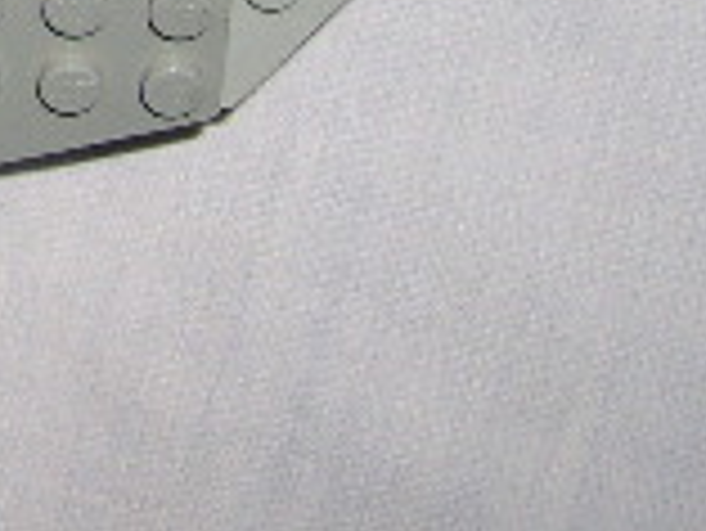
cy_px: -432
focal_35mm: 155
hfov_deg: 11.5
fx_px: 3164
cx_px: -697
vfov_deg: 9.1
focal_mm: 8
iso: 100
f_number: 7.6
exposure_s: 1/60
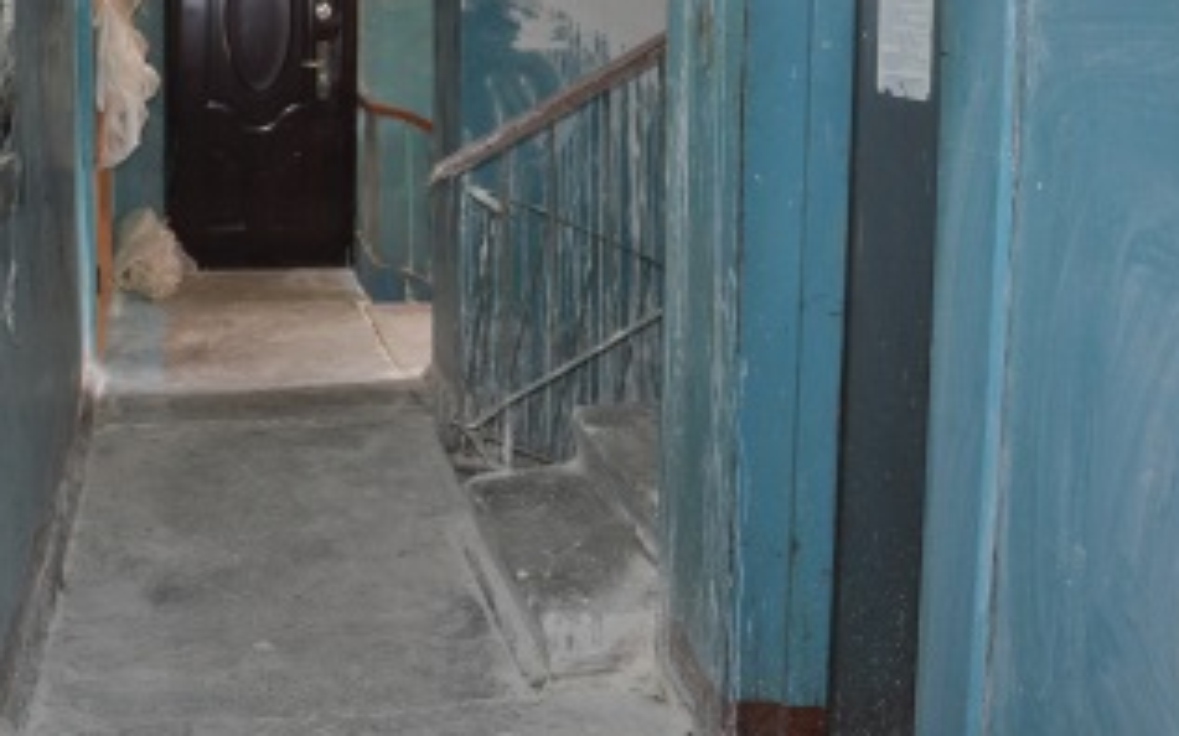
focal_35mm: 50
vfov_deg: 25.2
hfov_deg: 40.3
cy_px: 110
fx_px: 1606
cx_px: 550
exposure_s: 1/30
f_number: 3.5
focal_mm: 18
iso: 800
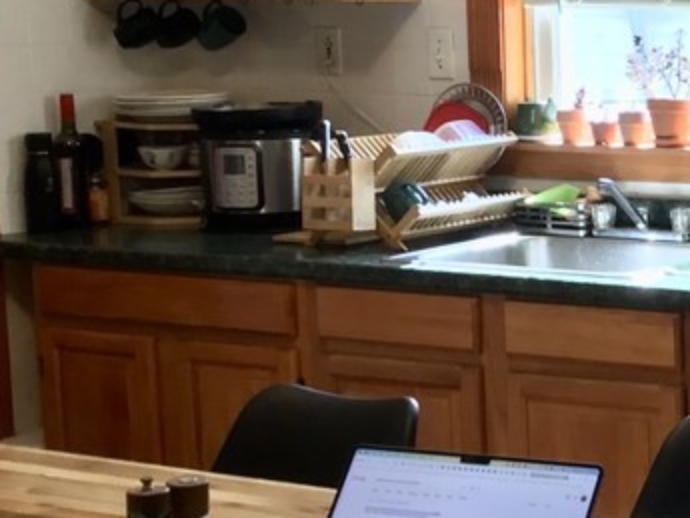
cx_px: 912
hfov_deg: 19.5
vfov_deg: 16.1
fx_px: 1834
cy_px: 280
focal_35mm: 92
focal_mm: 3.3
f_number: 2.4
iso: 64
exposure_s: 1/30
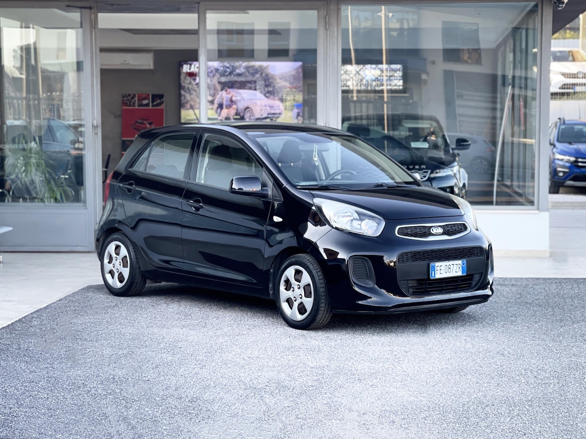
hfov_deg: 30.3
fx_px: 1083
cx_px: 293
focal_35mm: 64
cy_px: 220
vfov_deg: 22.9
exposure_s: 1/121
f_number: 2.2
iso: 50
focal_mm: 7.5
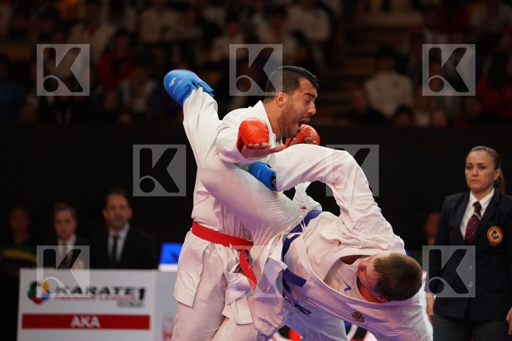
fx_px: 2844
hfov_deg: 10.3
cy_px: 170
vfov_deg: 6.9
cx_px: 256
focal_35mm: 200
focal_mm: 200
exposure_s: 1/1000
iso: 6400
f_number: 2.8
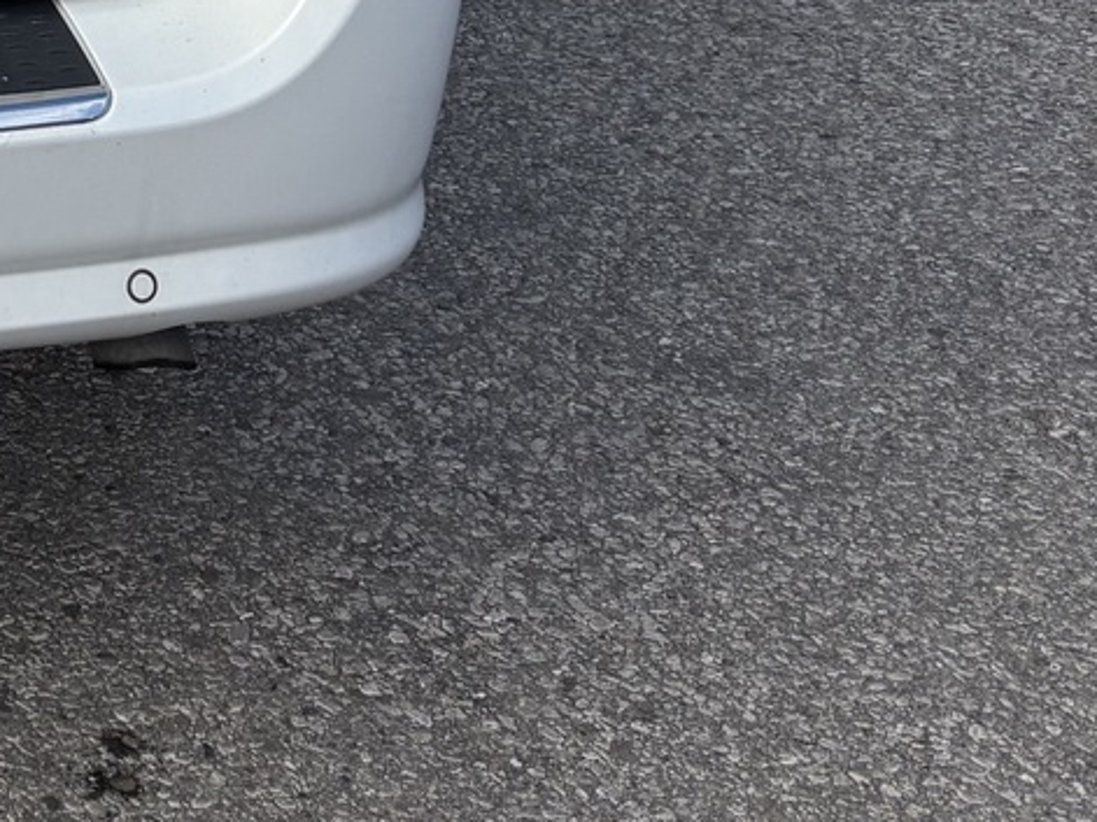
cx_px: -866
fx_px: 3580
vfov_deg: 11.7
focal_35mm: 113
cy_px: -850
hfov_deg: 15.1
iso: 50
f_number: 1.6
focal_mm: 5.96
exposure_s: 1/1567
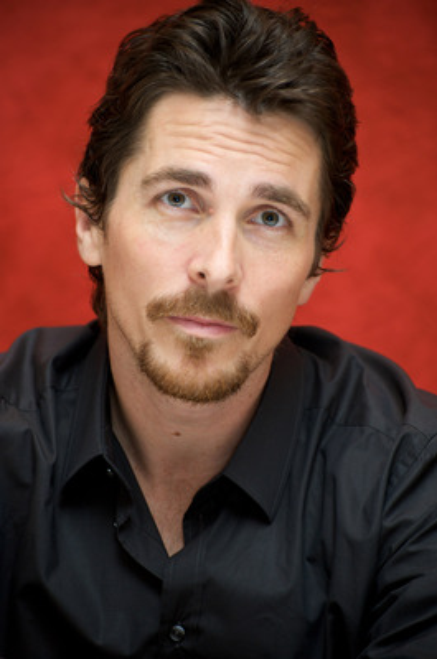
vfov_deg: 14.2
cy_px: 330
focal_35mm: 145
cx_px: 218
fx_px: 2652
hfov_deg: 9.4
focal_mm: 145
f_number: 5.6
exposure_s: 1/60
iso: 640
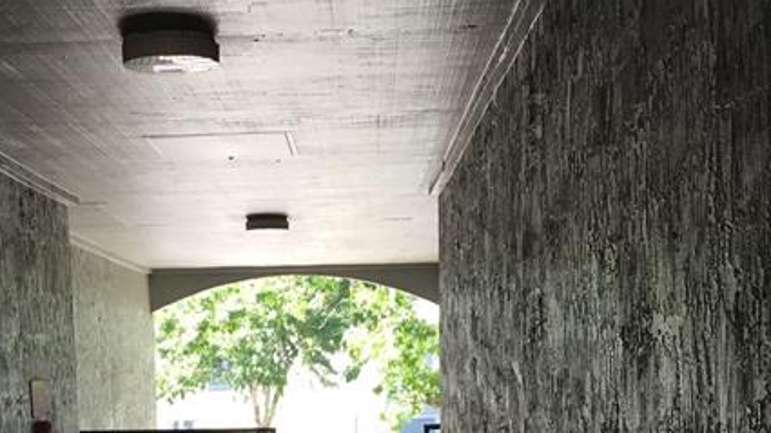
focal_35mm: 61
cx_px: 298
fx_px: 1247
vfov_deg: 18.8
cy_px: 505
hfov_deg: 34.2
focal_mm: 3.3
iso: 50
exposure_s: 1/120
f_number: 2.4
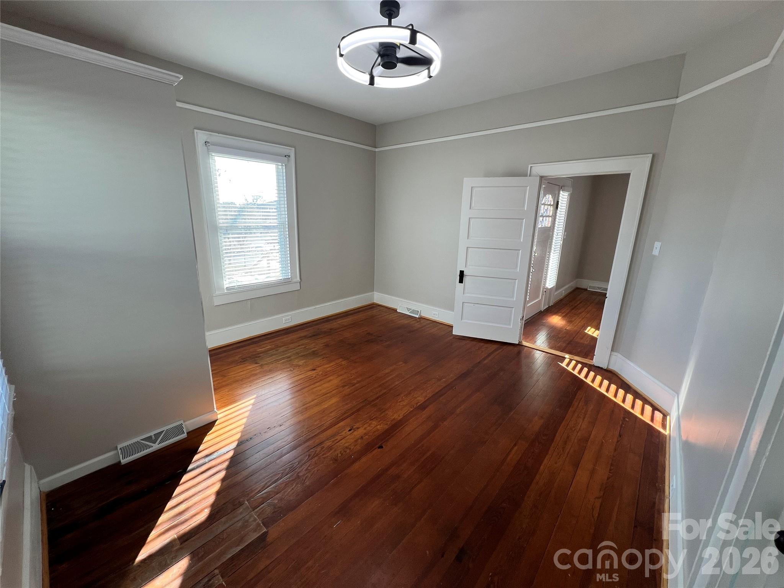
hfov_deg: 106.2
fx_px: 294
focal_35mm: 13
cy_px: 294
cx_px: 392
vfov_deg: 89.9
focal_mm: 1.57
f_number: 1.8
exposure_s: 1/99
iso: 64
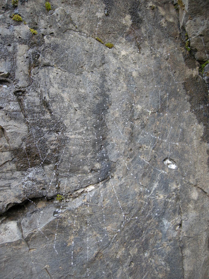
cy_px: 140
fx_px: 282
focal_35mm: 35
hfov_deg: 40.7
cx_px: 104
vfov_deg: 52.6
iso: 100
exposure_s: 1/53.6
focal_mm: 7.5
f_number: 2.7
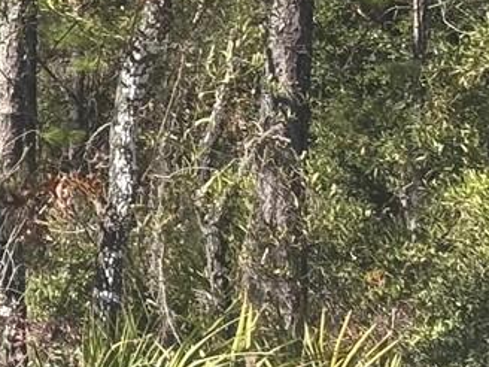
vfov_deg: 5.8
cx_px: -428
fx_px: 3588
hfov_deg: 7.5
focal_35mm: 254
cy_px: -31
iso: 32
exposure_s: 1/1418
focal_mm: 5.96
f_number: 1.6
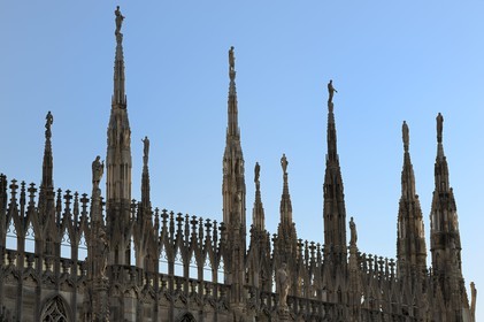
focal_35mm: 102
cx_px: 242
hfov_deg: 20.0
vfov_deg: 13.4
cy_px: 161
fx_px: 1370
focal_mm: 102
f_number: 14
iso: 200
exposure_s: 1/200
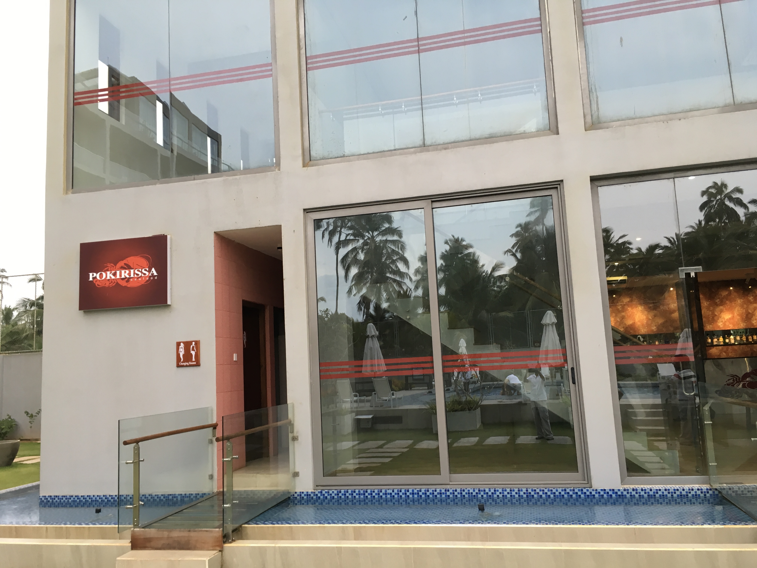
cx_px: 378
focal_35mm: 29
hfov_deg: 61.7
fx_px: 634
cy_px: 284
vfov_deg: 48.2
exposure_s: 1/33
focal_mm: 4.15
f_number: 2.2
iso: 64
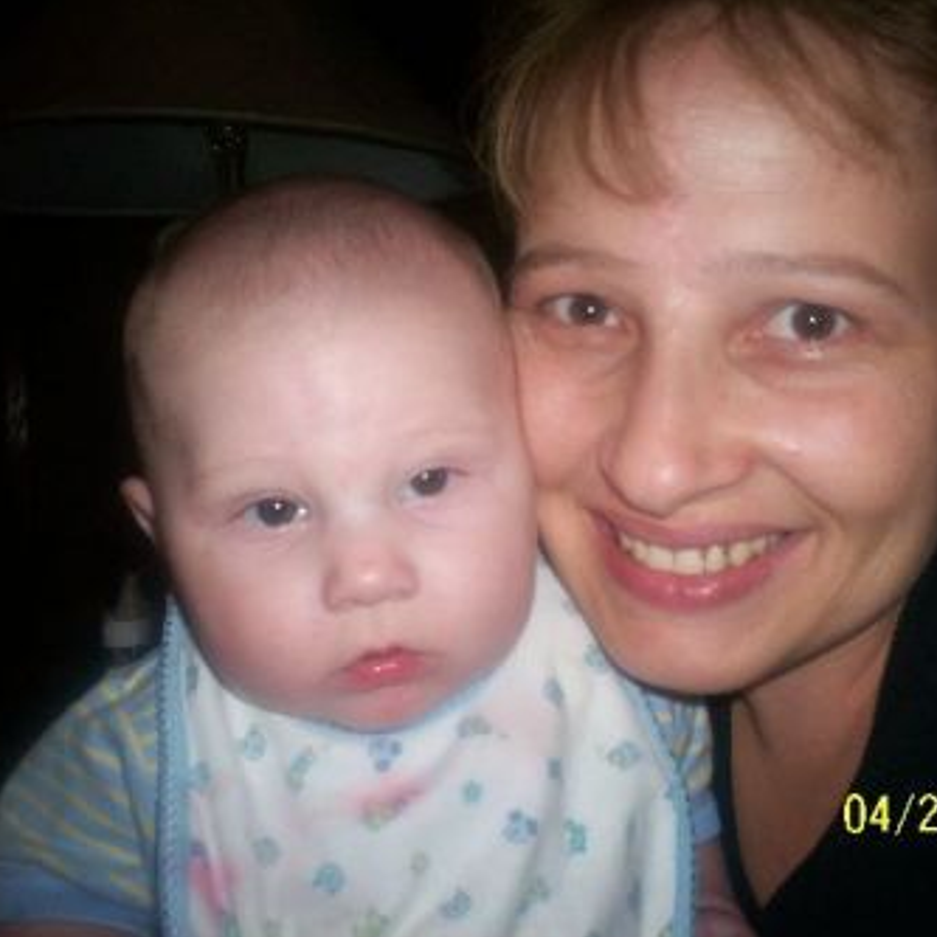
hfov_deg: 39.1
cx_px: 518
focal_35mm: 43
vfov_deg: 39.2
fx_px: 1317
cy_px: 466
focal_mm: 6
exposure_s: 1/60
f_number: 4.5
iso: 140
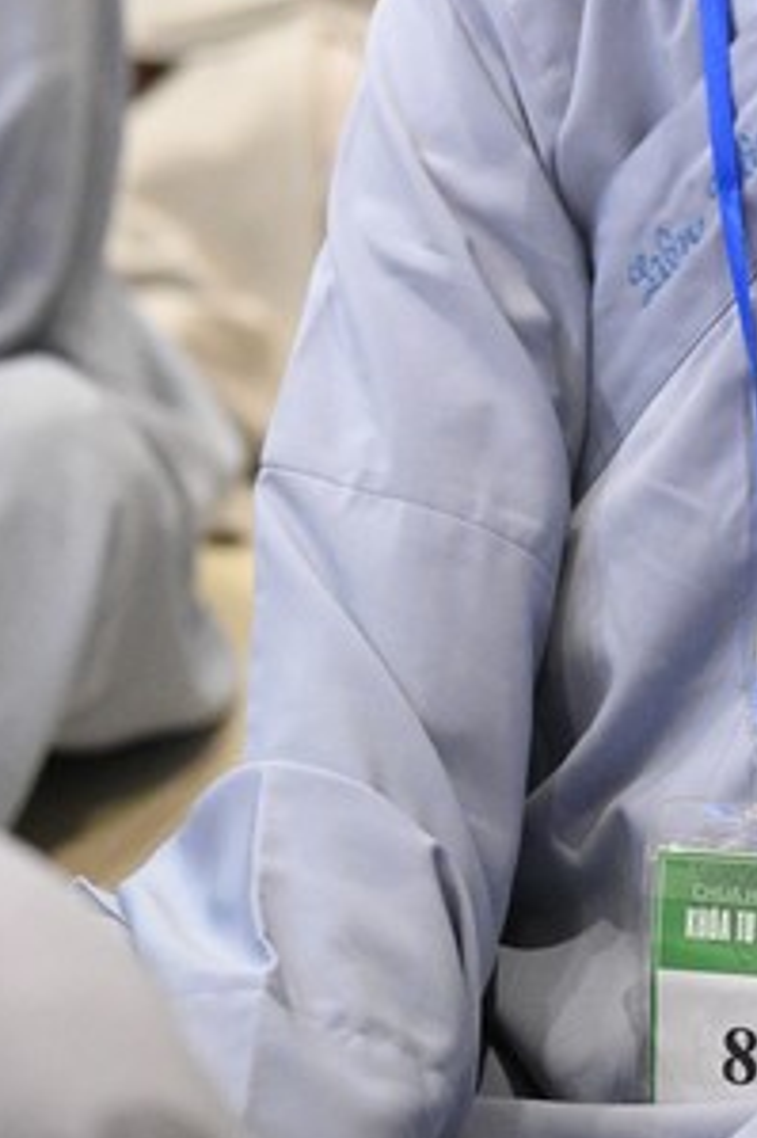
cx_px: 734
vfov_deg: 7.9
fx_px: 8241
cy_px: -30
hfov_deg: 5.2
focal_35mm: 261
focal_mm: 120
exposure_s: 1/250
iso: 12800
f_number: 4
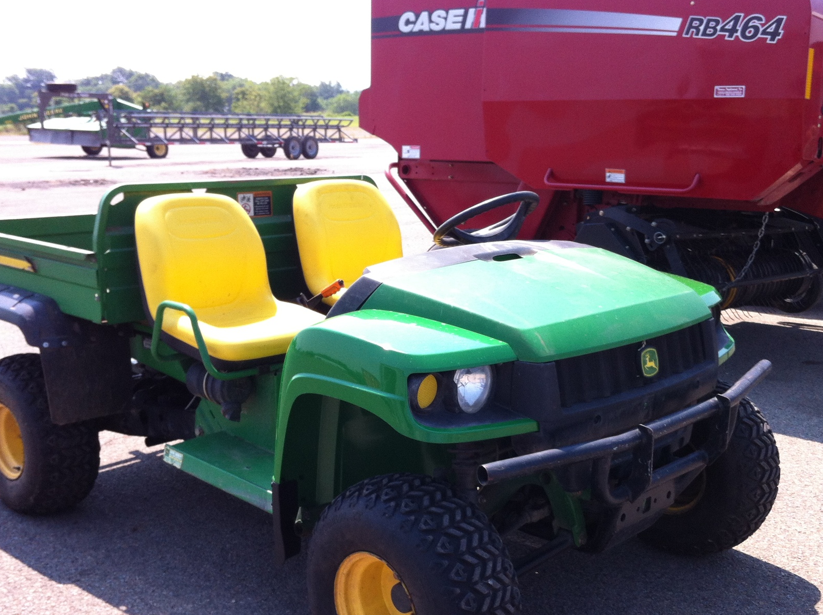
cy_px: 381
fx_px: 1068
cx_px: 427
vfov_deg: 32.0
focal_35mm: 45
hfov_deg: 42.1
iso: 80
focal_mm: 3.85
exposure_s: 1/487
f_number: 2.8
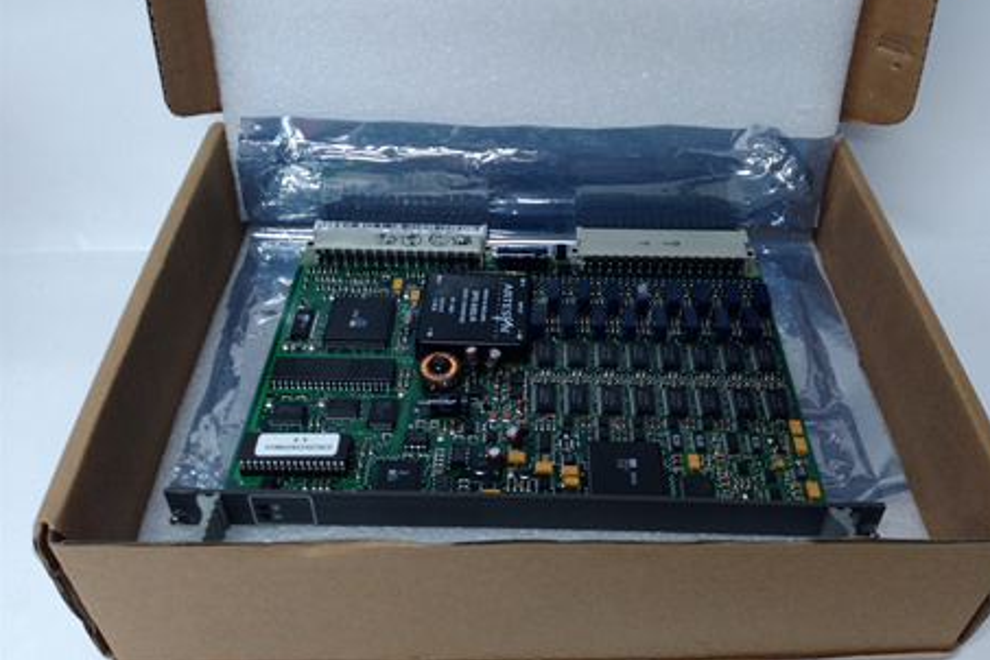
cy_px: 305
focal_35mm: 31
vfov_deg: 42.3
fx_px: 852
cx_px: 542
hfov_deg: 60.2
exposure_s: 1/33
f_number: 2
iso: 231
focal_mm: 3.79
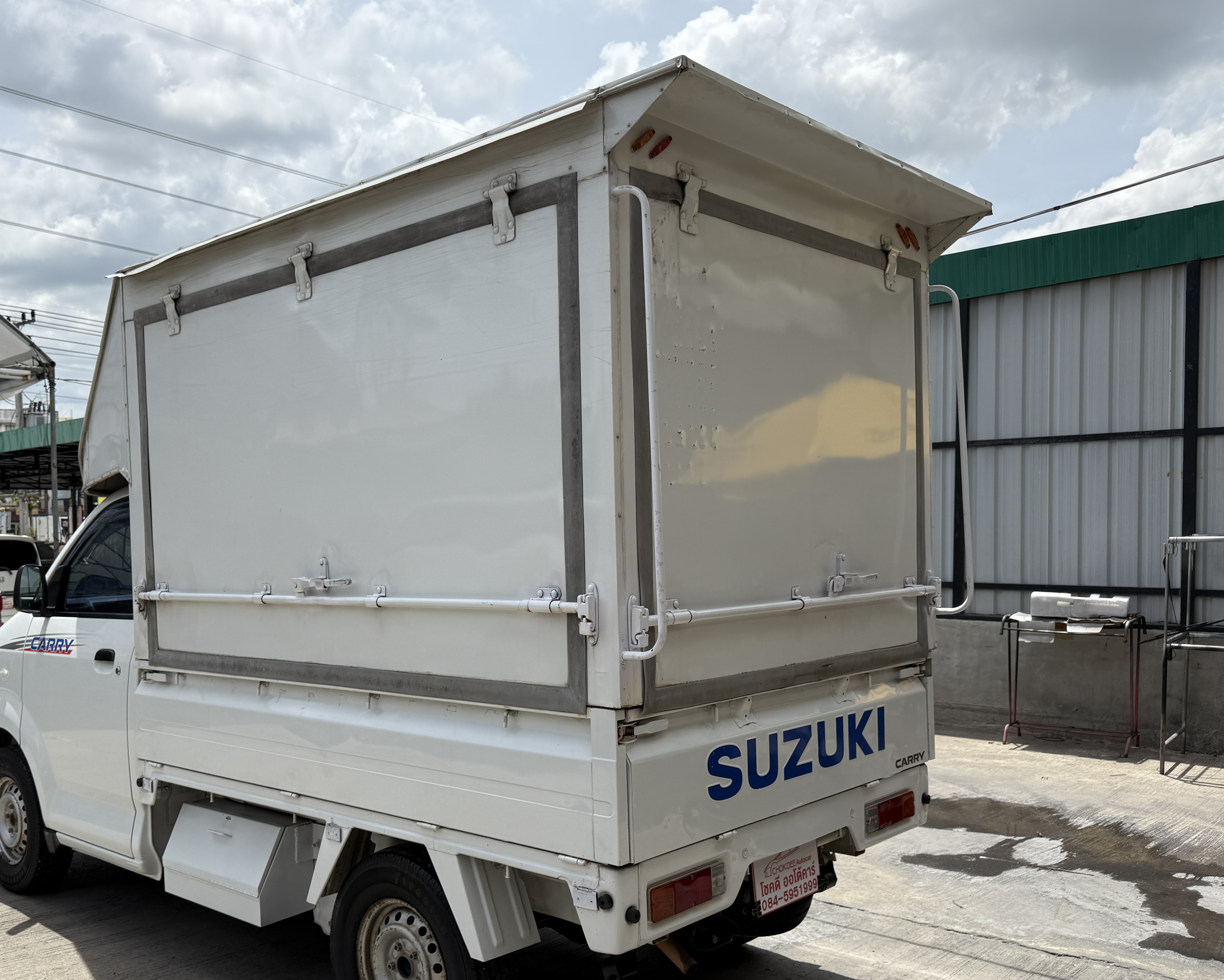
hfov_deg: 56.7
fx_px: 1123
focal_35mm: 31
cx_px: 484
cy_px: 563
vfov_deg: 47.0
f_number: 1.78
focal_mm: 6.76
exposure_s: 1/5319
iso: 80
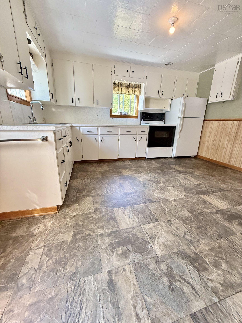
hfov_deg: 85.7
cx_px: 121
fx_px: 130
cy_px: 162
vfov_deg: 102.1
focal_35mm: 14
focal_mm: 2.22
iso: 200
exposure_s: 1/120
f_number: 2.2
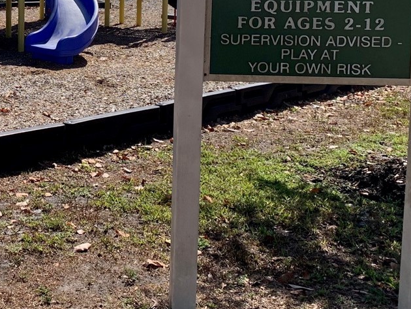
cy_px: 24
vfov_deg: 21.7
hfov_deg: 27.3
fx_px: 784
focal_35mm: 66
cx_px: -20
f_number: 1.8
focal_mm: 4.25
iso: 25
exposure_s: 1/1610
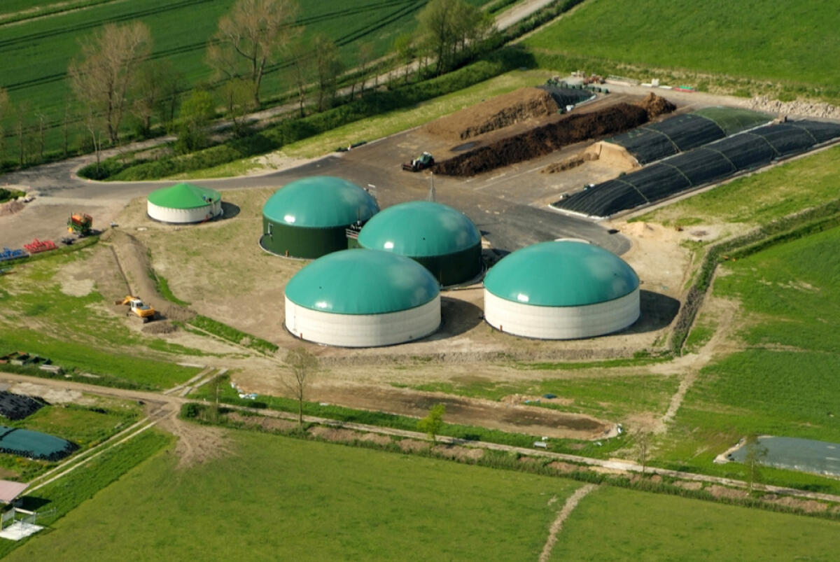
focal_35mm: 300
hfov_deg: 6.9
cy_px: 281
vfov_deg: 4.6
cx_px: 420
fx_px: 7008
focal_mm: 200
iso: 500
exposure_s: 1/900
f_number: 4.5
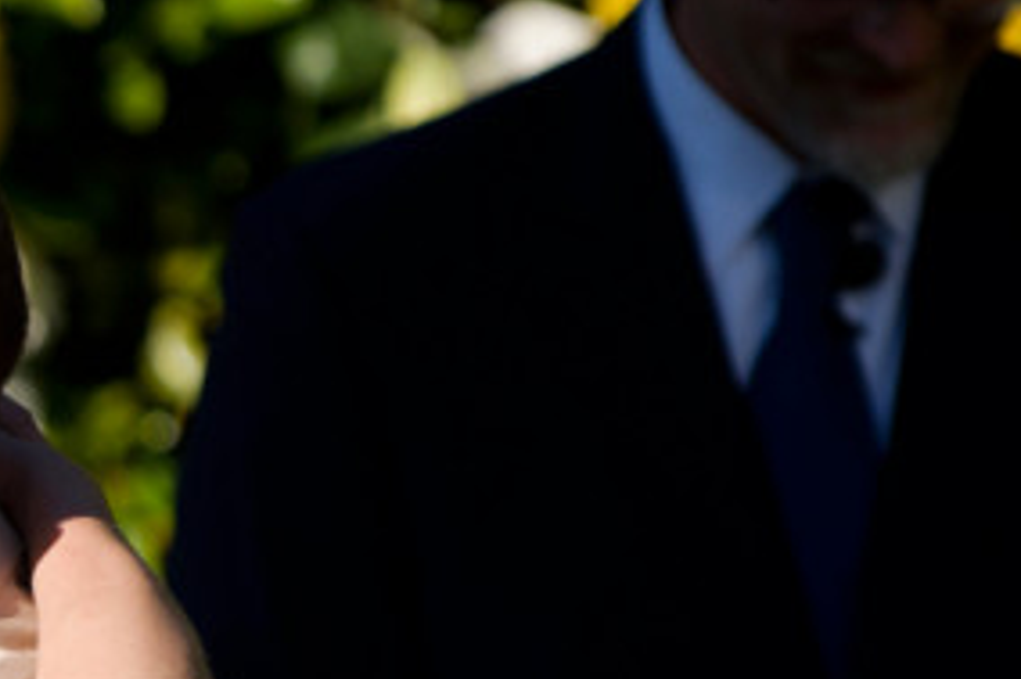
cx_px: -388
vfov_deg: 1.9
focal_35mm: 720
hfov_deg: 2.9
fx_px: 20407
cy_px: 860
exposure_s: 1/4000
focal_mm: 200
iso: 500
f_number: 3.2
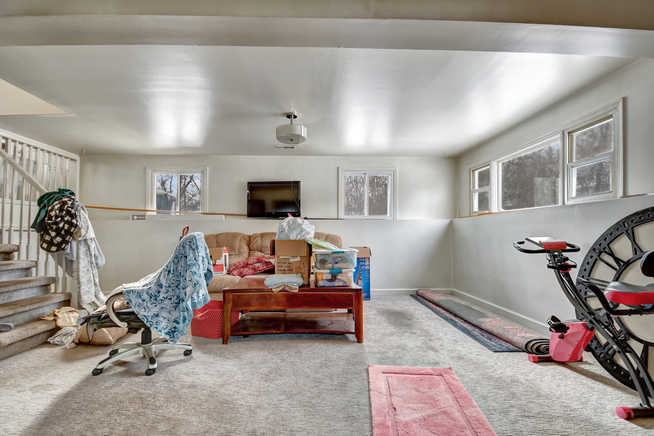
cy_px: 218
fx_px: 272
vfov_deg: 77.3
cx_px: 327
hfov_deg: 100.4
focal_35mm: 15
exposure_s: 1/100
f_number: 3.5
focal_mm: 10
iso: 200
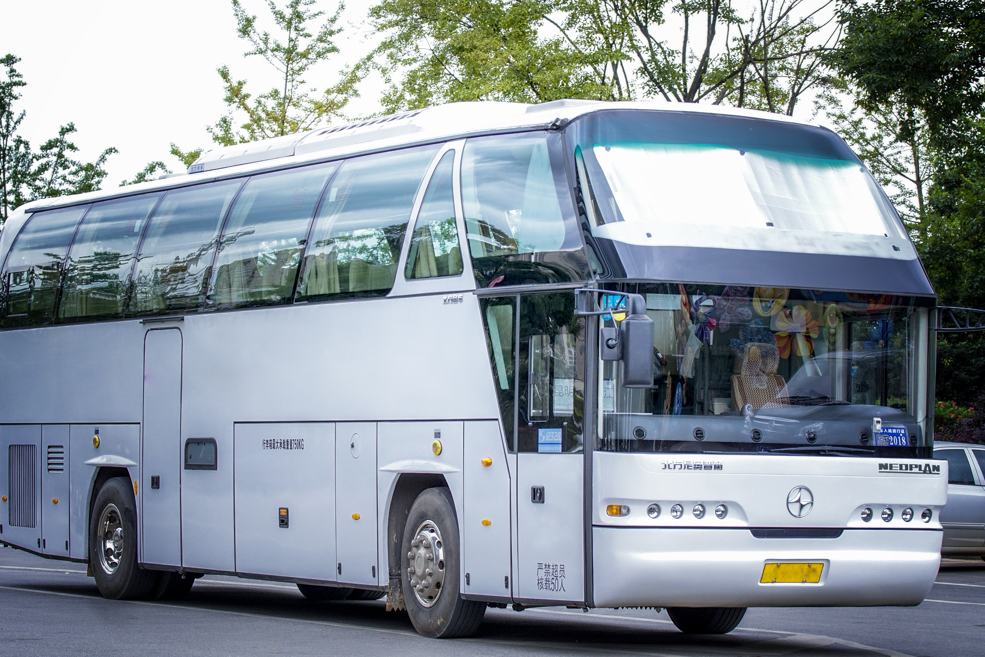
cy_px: 296
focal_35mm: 116
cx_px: 488
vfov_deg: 11.8
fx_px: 3174
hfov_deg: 17.6
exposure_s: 1/250
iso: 320
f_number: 4.5
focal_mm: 70
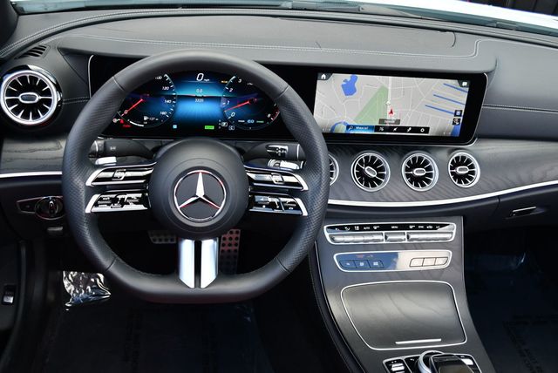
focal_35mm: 36
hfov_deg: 53.1
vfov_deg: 36.9
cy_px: 186
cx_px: 279
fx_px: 558
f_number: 3.5
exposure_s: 1/250
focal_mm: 18
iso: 400
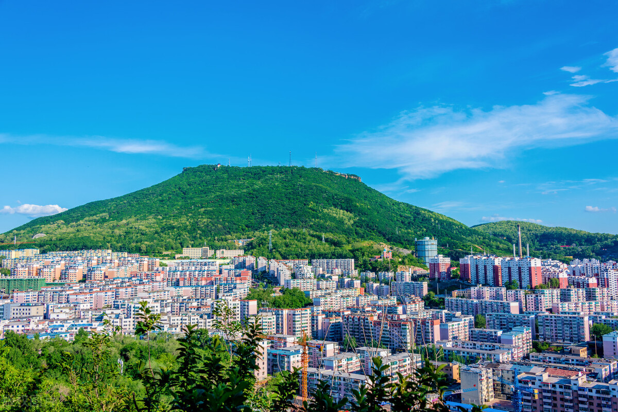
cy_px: 206
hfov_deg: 58.7
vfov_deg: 41.1
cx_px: 309
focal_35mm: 32
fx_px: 550
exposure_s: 1/160
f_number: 9
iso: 100
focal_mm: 32
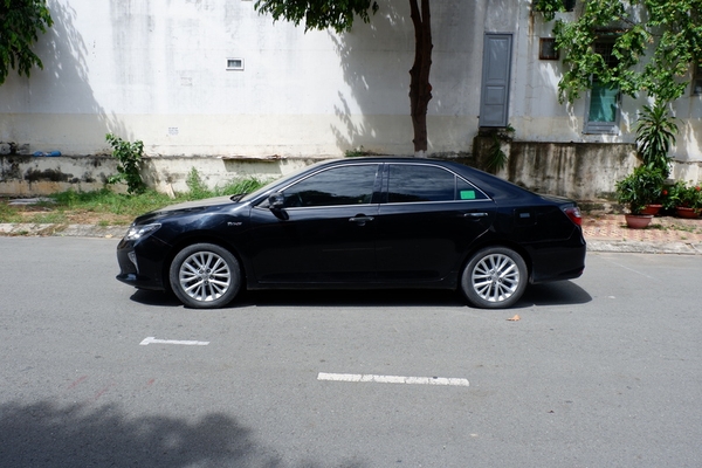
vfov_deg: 53.1
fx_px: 468
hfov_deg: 73.7
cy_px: 234
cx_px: 351
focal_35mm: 24
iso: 200
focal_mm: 16
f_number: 7.1
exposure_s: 1/400
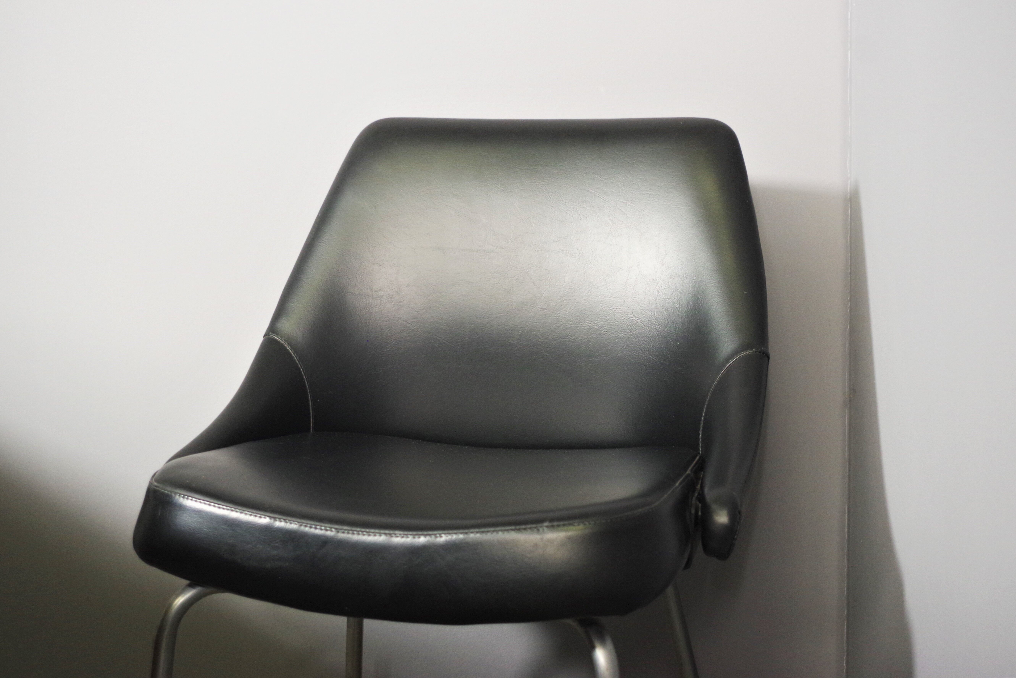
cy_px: 339
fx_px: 1185
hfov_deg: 46.4
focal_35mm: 42
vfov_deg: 31.9
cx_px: 508
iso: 800
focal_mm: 28.13
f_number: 4
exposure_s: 1/60
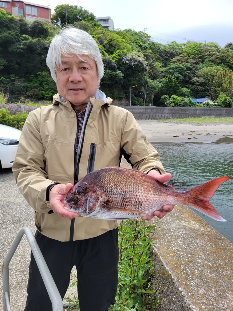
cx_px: 116
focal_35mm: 26
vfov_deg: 67.3
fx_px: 233
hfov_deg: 53.0
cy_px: 156
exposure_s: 1/1513
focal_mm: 5.4
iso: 40
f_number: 1.8
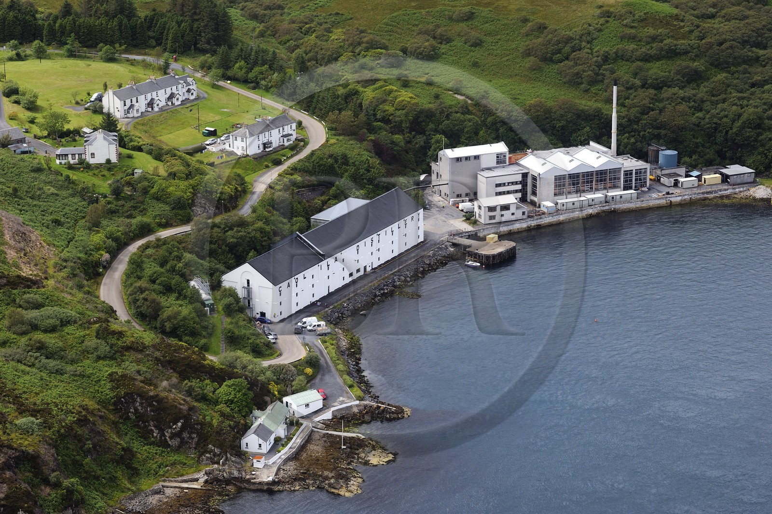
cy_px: 257
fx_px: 1843
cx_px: 386
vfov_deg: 15.9
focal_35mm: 86
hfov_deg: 23.7
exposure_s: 1/800
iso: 400
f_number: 6.3
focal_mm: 86
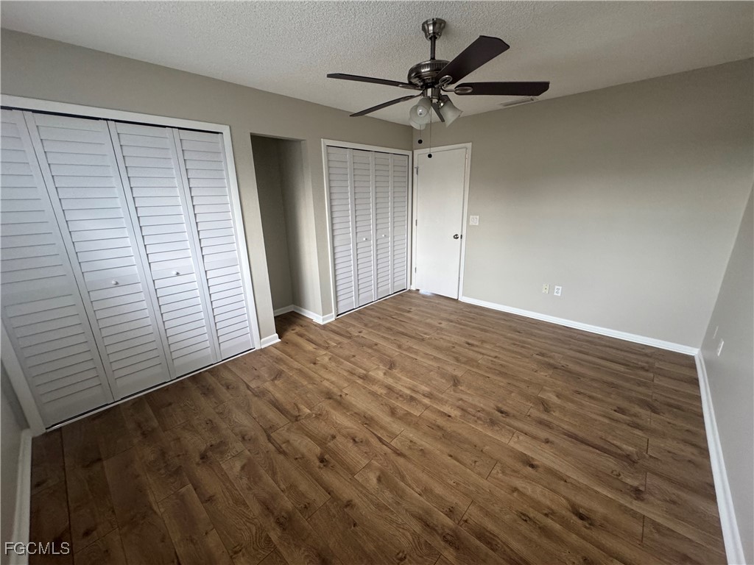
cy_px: 282
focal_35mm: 14
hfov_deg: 102.1
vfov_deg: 85.7
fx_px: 305
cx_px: 377
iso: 250
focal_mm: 2.22
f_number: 2.2
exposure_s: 1/120
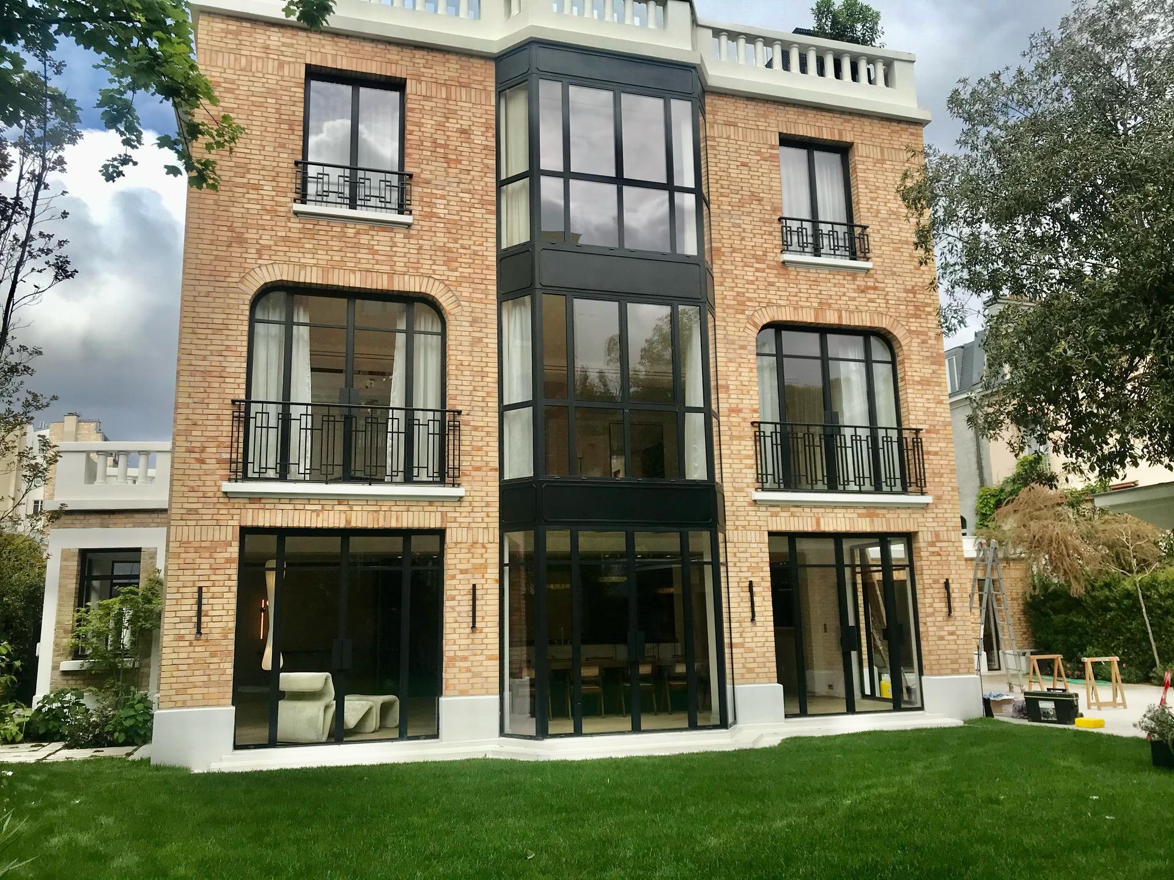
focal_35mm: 28
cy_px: 440
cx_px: 587
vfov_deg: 49.7
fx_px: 950
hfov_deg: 63.4
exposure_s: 1/1742
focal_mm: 3.99
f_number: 1.8
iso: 20
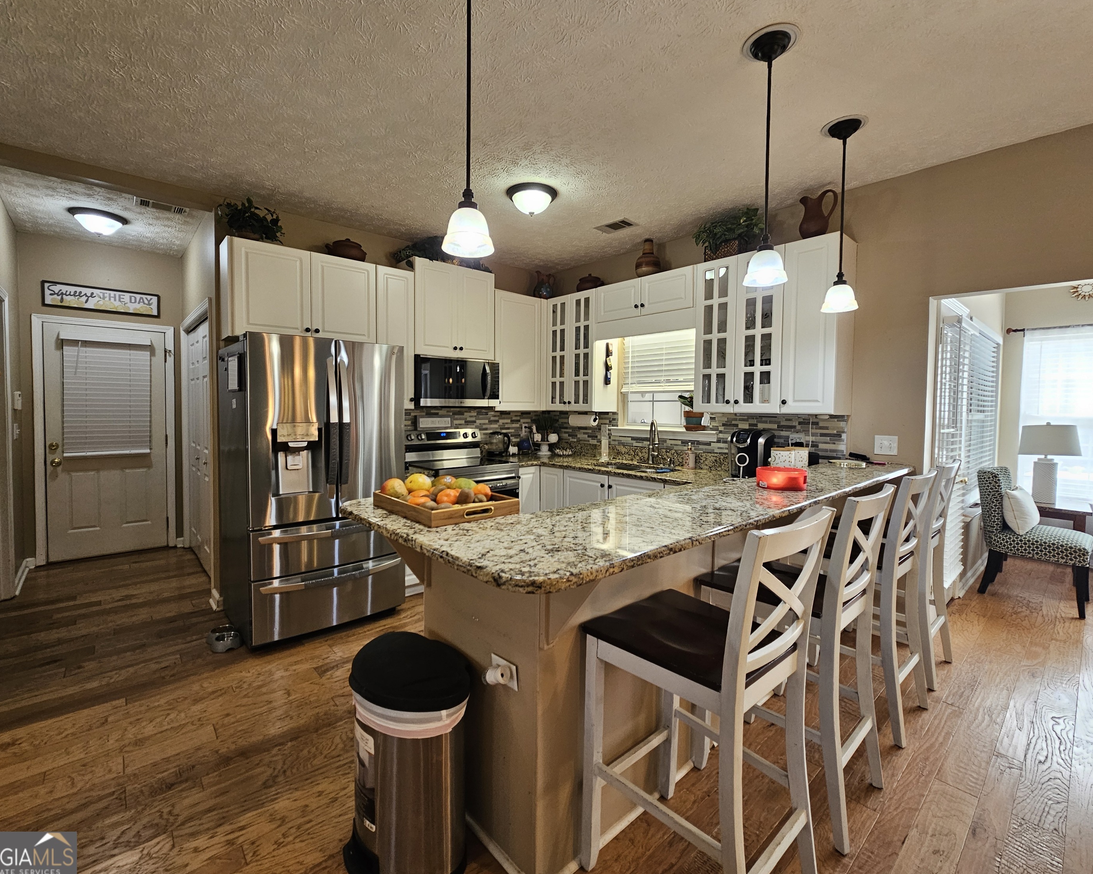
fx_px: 453
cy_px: 425
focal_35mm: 14
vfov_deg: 88.0
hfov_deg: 100.7
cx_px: 545
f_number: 2.2
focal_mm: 2.2
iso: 160
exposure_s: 1/60
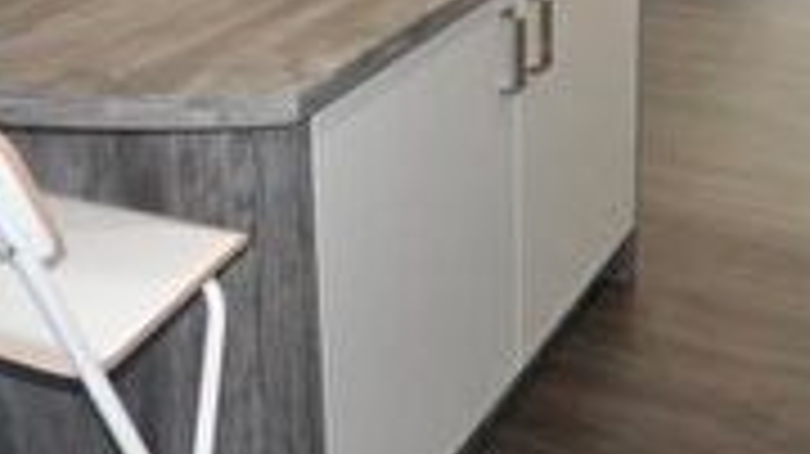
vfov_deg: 18.7
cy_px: -83
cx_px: 418
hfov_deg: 34.4
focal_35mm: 61
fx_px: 1309
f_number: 4.5
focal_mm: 10
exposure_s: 1/80
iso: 1250
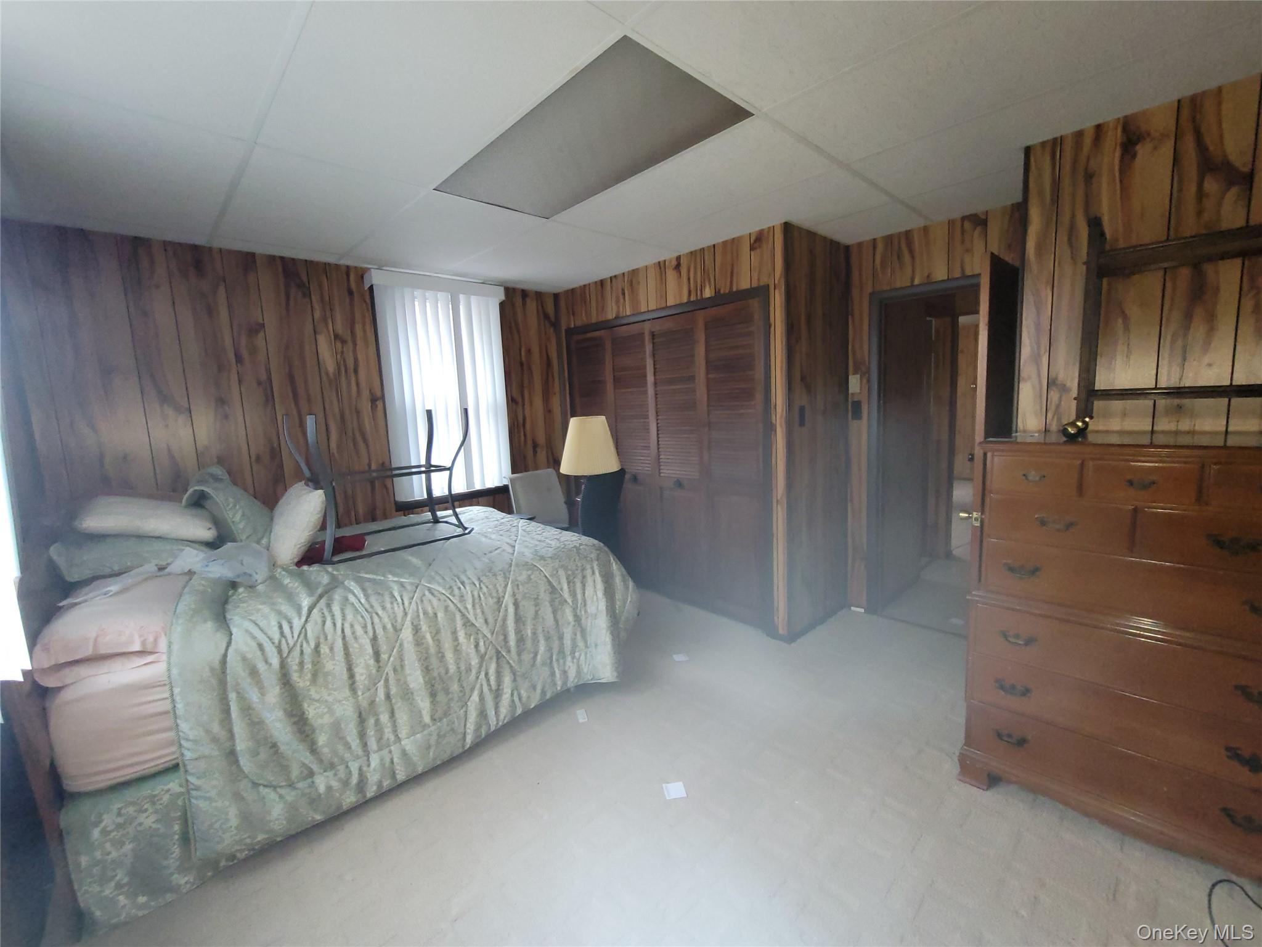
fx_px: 474
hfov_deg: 106.2
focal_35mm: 13
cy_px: 474
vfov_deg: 89.9
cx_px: 631
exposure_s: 1/30
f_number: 2.2
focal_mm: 2.2
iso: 500
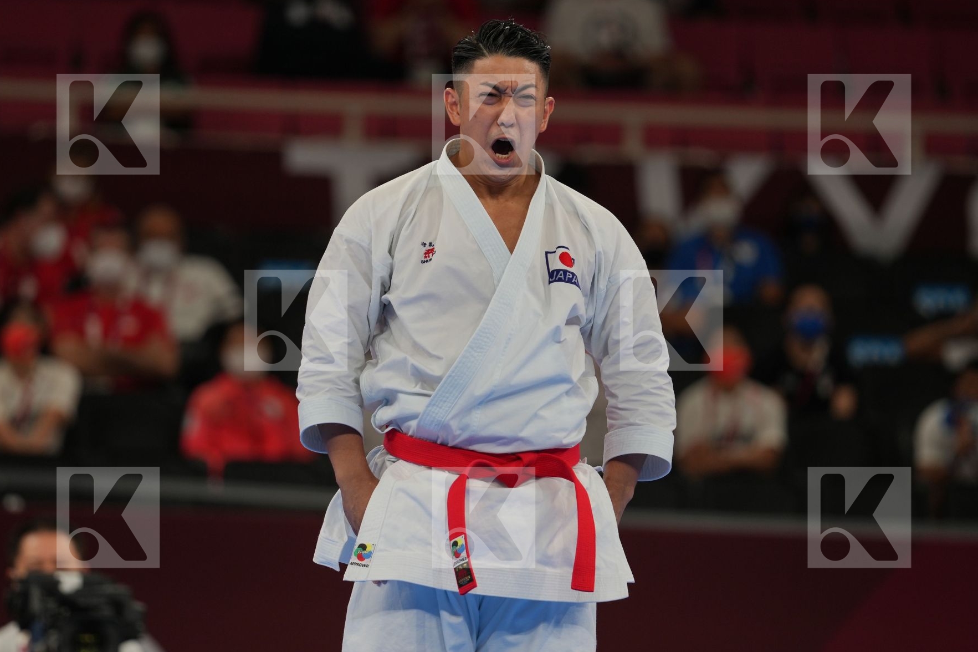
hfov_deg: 6.7
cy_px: 320
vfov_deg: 4.5
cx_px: 484
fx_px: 8311
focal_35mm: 306
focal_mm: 200
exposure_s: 1/500
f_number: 2.8
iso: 200
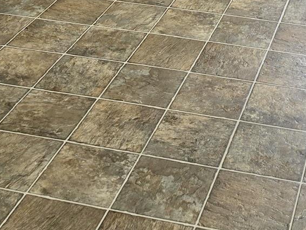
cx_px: 242
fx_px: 734
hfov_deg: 23.2
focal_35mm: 83
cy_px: -166
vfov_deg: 15.6
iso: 32
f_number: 1.4
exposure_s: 1/120
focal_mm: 6.5
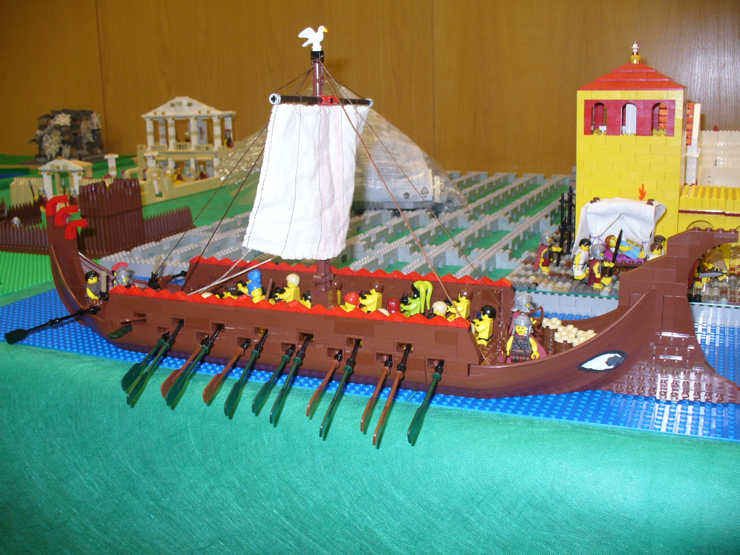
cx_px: 370
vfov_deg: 38.7
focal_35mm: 37
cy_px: 278
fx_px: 791
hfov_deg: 50.1
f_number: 2.8
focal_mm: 6.1
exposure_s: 1/30
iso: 100
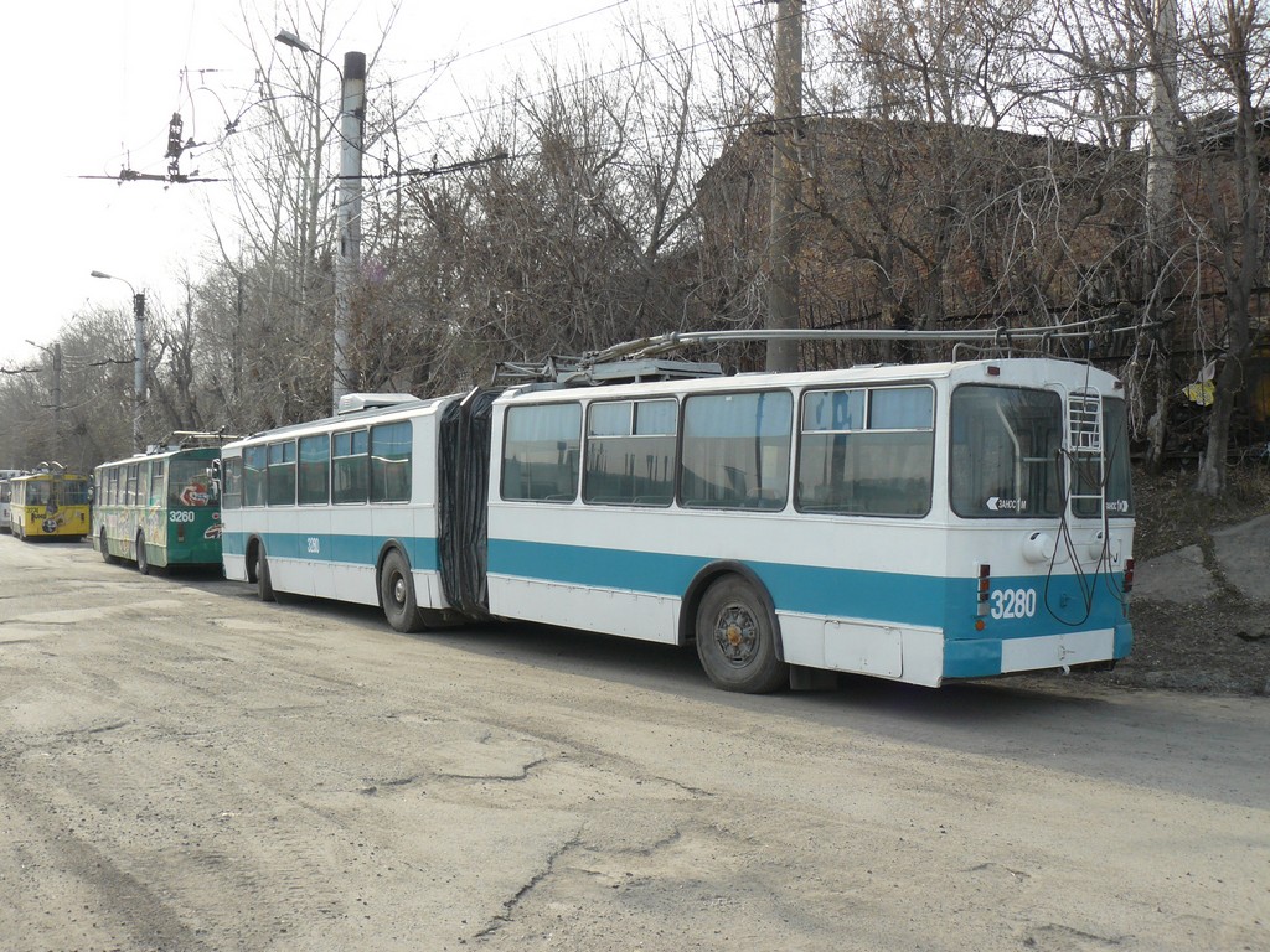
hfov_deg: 51.4
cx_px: 635
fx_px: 1321
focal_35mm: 36
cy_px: 476
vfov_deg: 39.7
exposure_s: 1/250
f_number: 4.5
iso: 100
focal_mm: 6
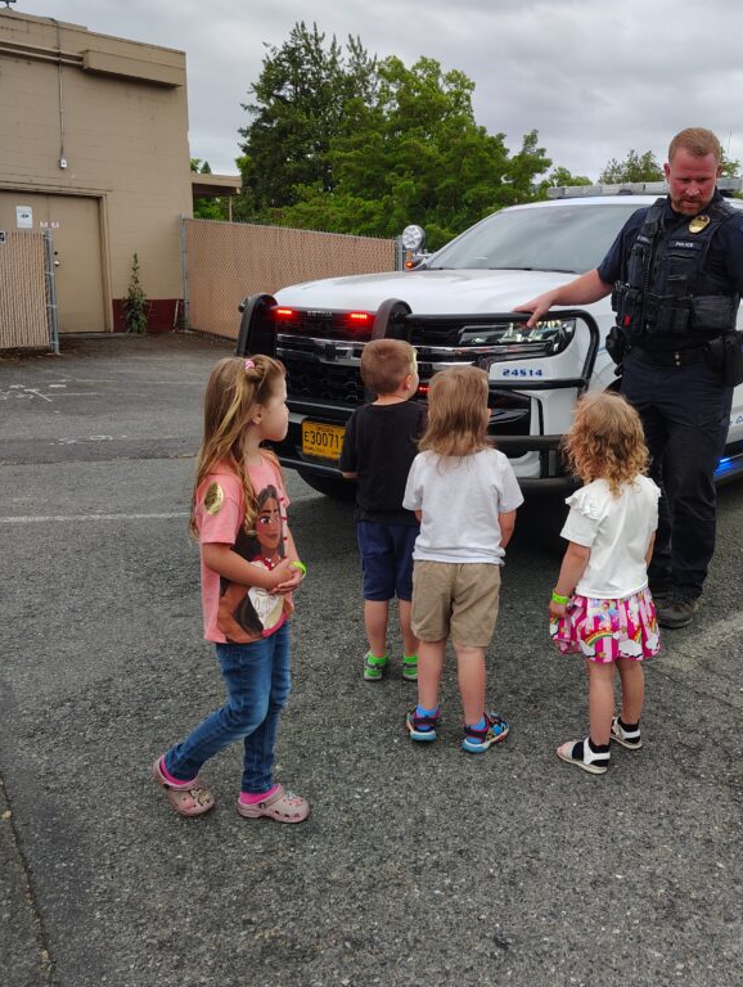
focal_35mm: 32
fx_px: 914
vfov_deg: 56.5
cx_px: 469
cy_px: 414
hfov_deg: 43.9
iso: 100
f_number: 1.8
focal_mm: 5.56
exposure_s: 1/248
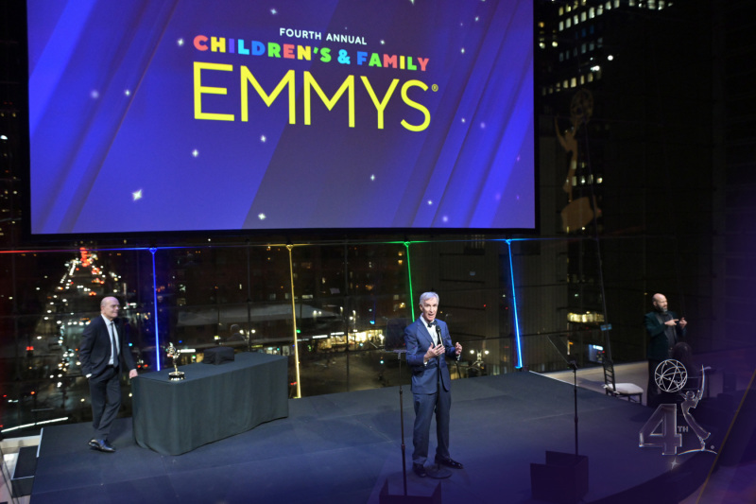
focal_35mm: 32
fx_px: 672
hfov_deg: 58.7
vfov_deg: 41.1
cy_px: 252
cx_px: 378
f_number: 4
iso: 4000
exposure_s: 1/200
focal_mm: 32
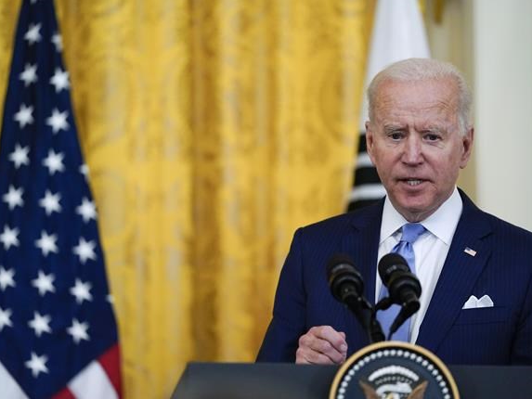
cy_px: 199
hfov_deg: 9.1
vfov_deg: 6.8
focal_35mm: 218
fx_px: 3351
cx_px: 264
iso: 5000
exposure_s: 1/640
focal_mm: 200
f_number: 2.8
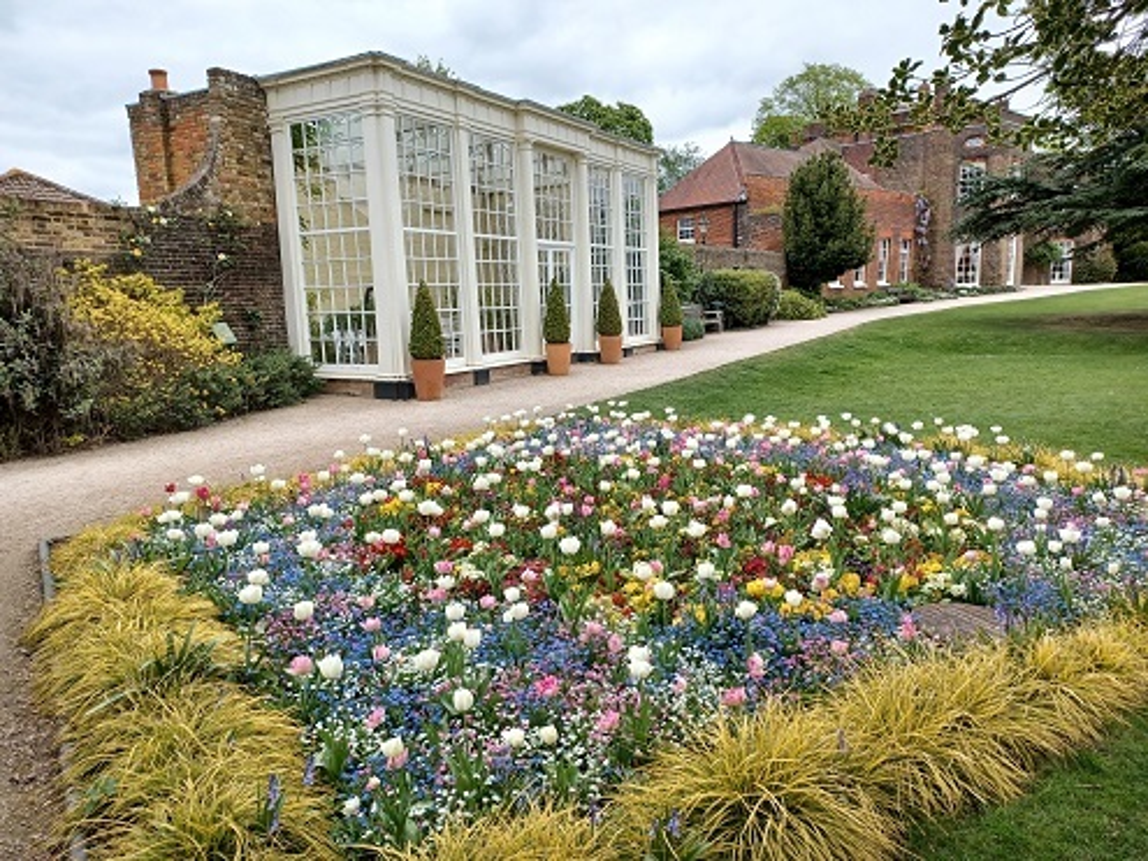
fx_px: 829
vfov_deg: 54.9
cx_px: 574
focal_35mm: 25
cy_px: 430
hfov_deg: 69.4
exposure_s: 1/100
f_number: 1.8
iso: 40
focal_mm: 4.6
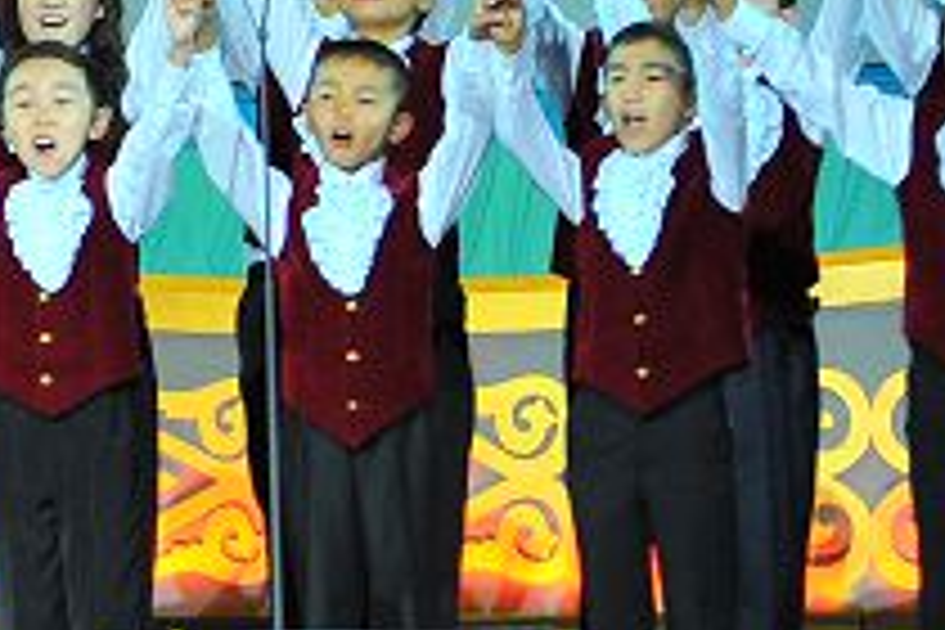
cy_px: -20
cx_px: -896
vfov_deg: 3.7
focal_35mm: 371
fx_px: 9738
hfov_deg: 5.4
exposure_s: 1/200
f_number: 4.5
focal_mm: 78
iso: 1600
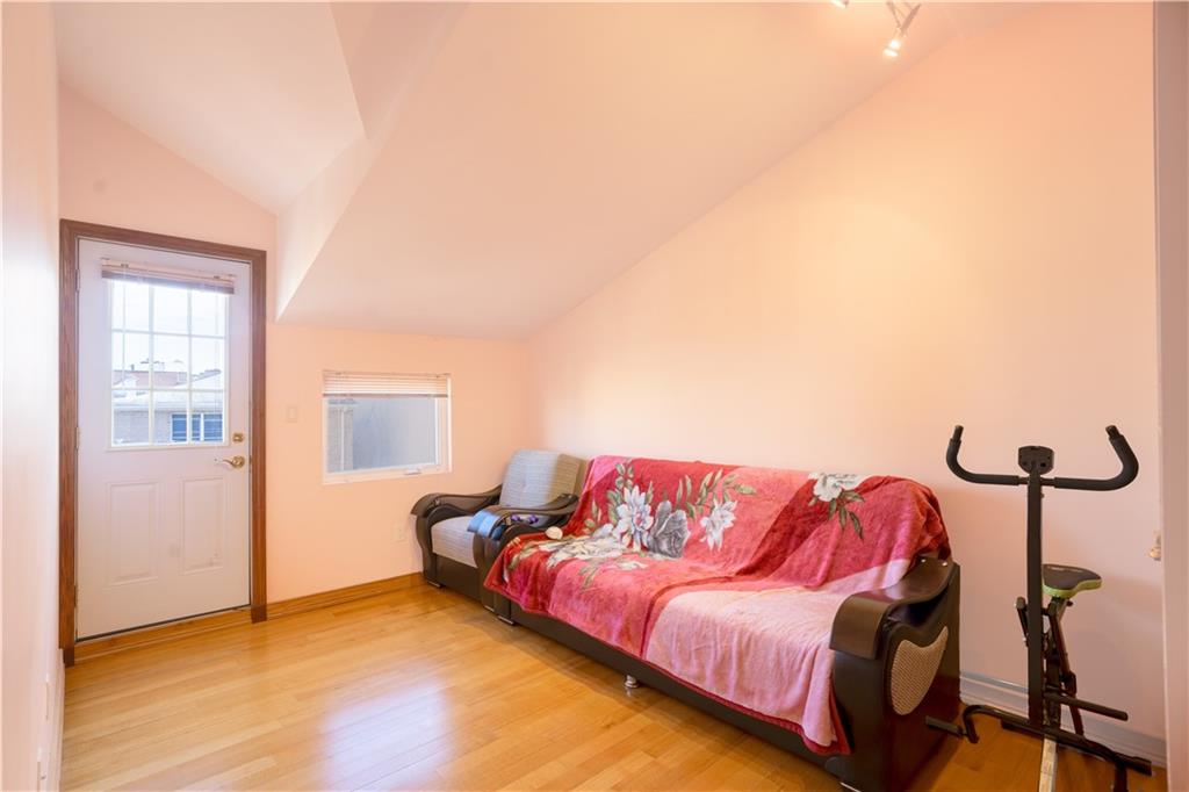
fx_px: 528
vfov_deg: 73.7
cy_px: 396
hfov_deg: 96.8
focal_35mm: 16
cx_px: 594
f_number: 6.3
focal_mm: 16
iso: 160
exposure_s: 1/250
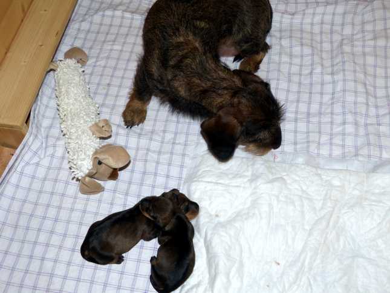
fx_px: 428
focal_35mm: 38
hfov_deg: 49.0
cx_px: 195
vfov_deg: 37.7
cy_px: 146
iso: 100
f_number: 3.1
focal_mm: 6.7
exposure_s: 1/60
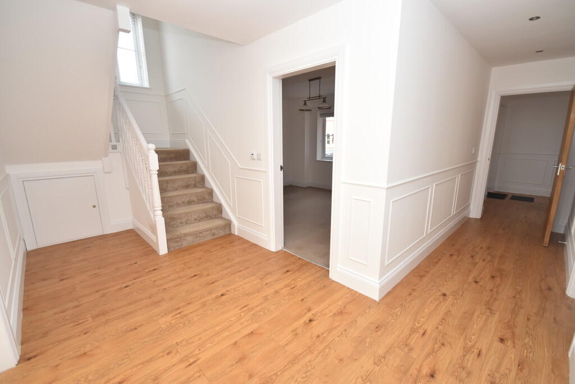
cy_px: 192
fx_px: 240
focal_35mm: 15
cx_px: 288
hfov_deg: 100.4
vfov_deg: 77.3
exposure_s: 1/200
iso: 450
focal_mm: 10
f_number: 5
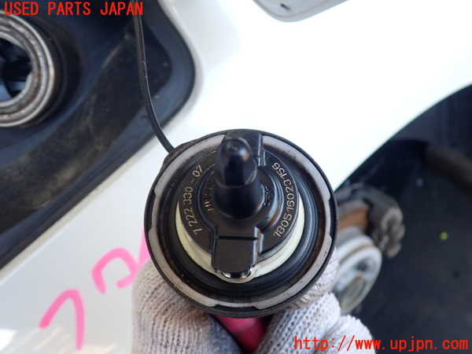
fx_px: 409
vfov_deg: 46.8
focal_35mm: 30
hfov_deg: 60.0
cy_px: 177
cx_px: 236
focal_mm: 5.4
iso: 200
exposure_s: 1/100
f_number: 2.3
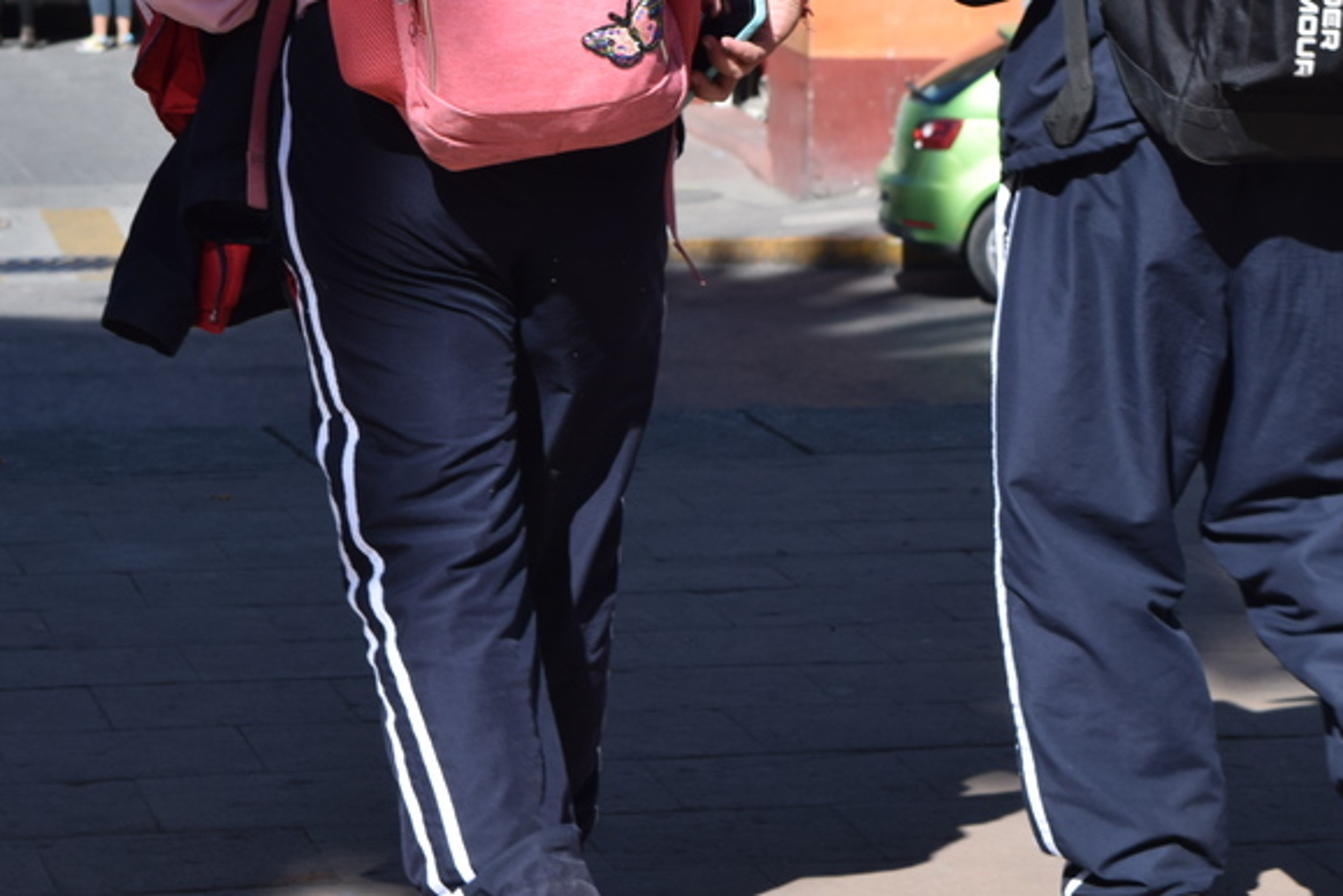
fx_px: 6380
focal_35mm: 171
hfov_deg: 12.0
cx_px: 640
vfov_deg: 8.0
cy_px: 99
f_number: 10
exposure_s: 1/400
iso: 200
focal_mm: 55
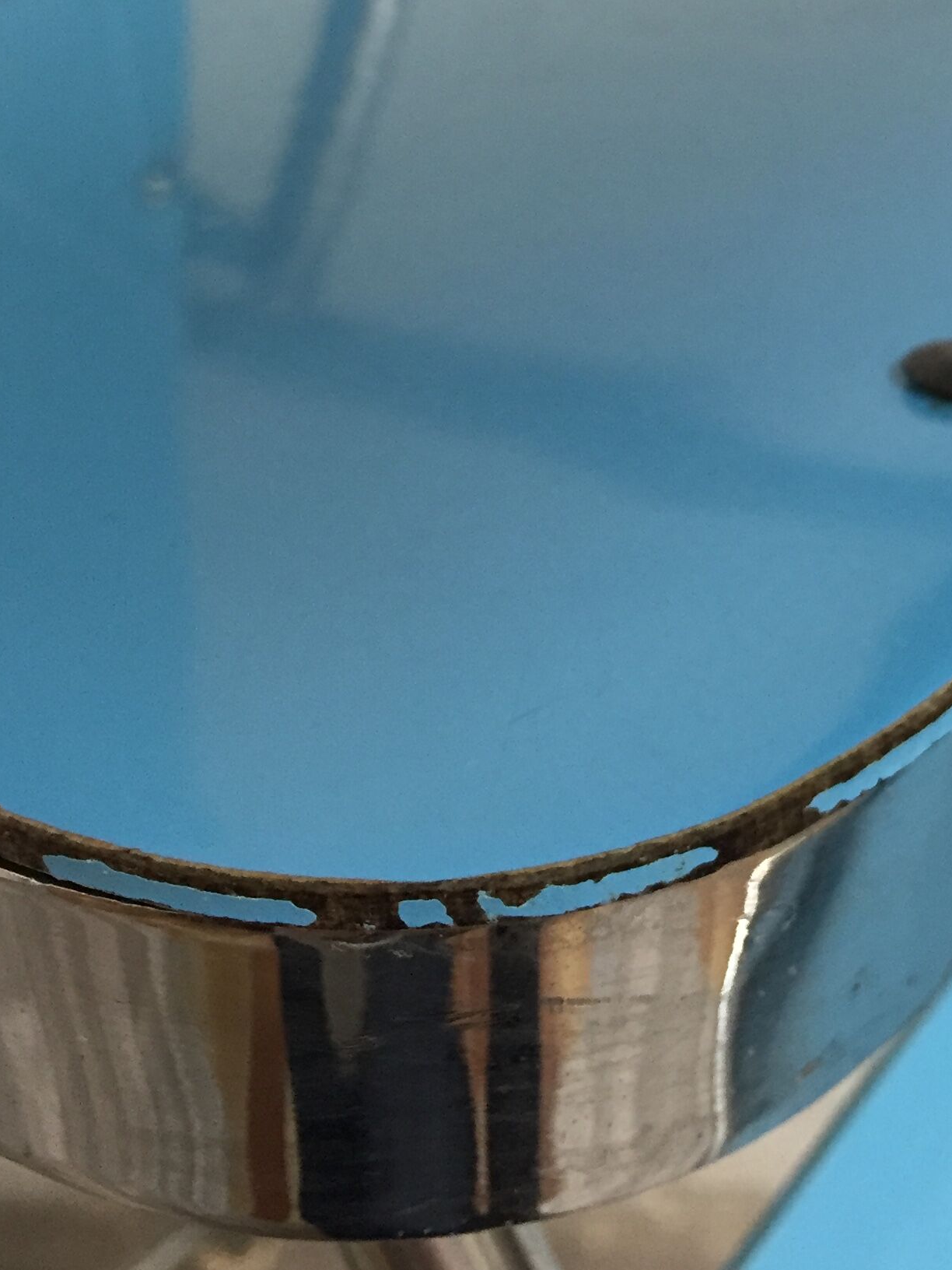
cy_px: 236
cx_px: 684
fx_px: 2127
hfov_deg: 25.0
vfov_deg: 32.2
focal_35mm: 58
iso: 200
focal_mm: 4.15
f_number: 2.2
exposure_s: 1/33
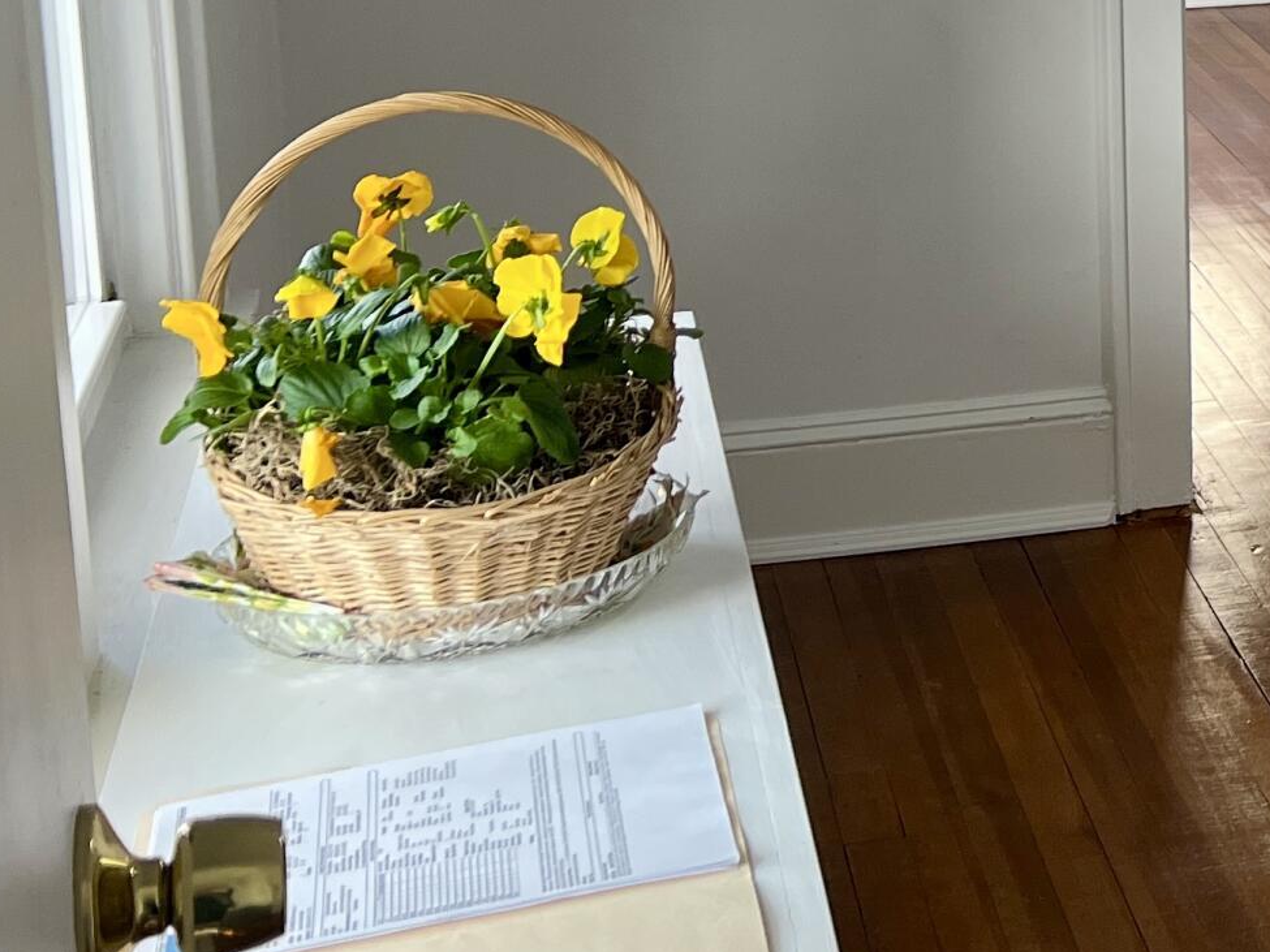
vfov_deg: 17.8
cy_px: -87
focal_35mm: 80
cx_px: 1775
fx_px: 2935
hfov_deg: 21.4
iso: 100
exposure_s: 1/120
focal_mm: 5.7
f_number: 1.5
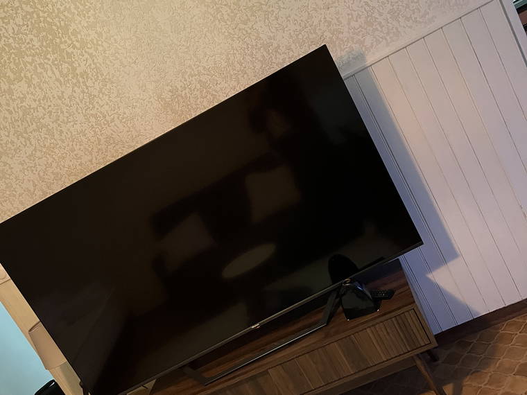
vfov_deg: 53.1
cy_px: 198
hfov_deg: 67.3
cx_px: 264
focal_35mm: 26
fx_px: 396
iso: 640
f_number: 1.6
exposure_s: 1/25
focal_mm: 5.1
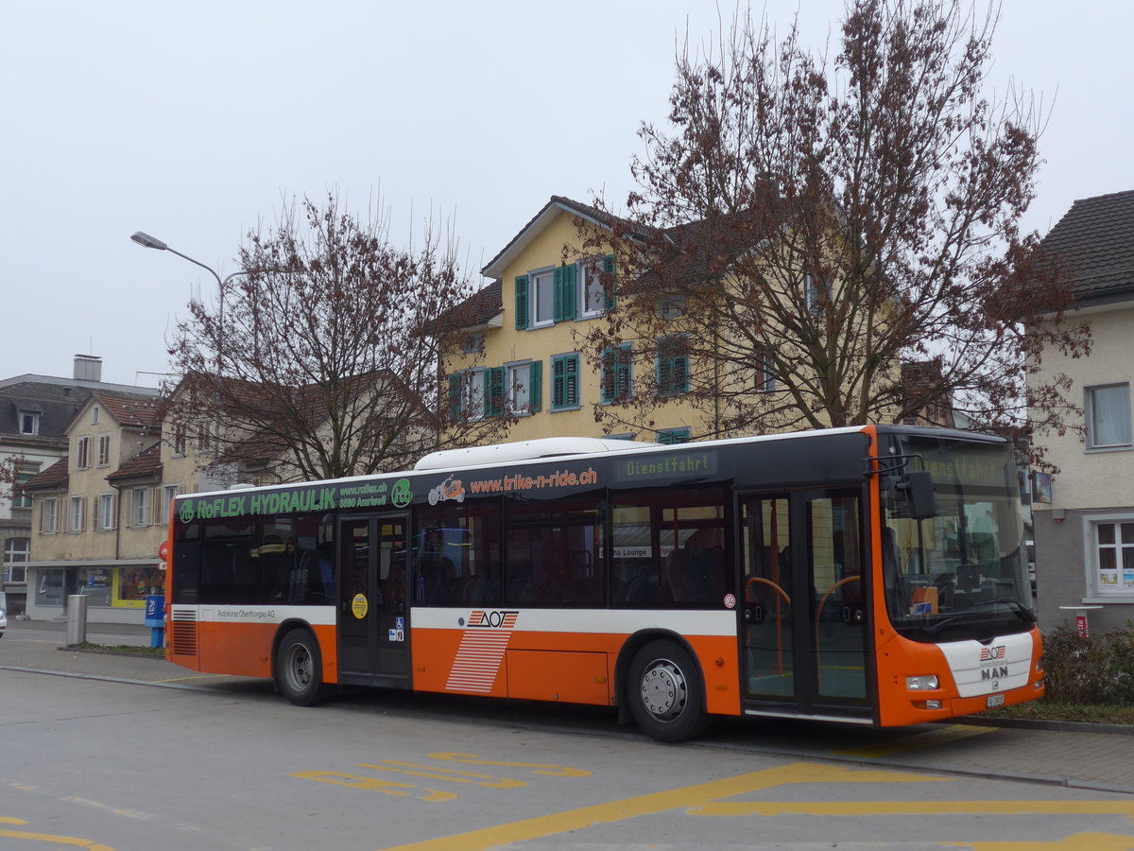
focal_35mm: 41
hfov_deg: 45.8
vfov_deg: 35.1
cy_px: 426
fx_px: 1343
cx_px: 567
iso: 80
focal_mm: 8.4
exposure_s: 1/160
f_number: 2.8
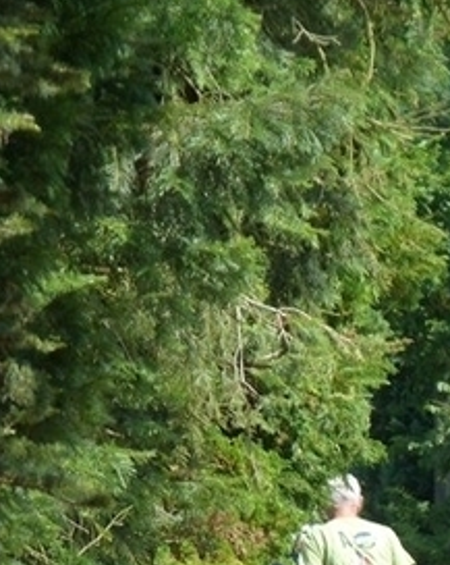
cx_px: 342
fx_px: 14308
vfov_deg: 2.3
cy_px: 565
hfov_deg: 1.8
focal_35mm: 858
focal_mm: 71.6
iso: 125
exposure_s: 1/200
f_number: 4.5
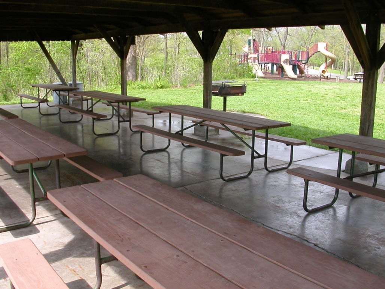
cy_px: 144
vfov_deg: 38.7
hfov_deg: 50.1
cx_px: 192
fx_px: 412
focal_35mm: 37
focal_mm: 5.6
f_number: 4.5
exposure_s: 1/144
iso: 100
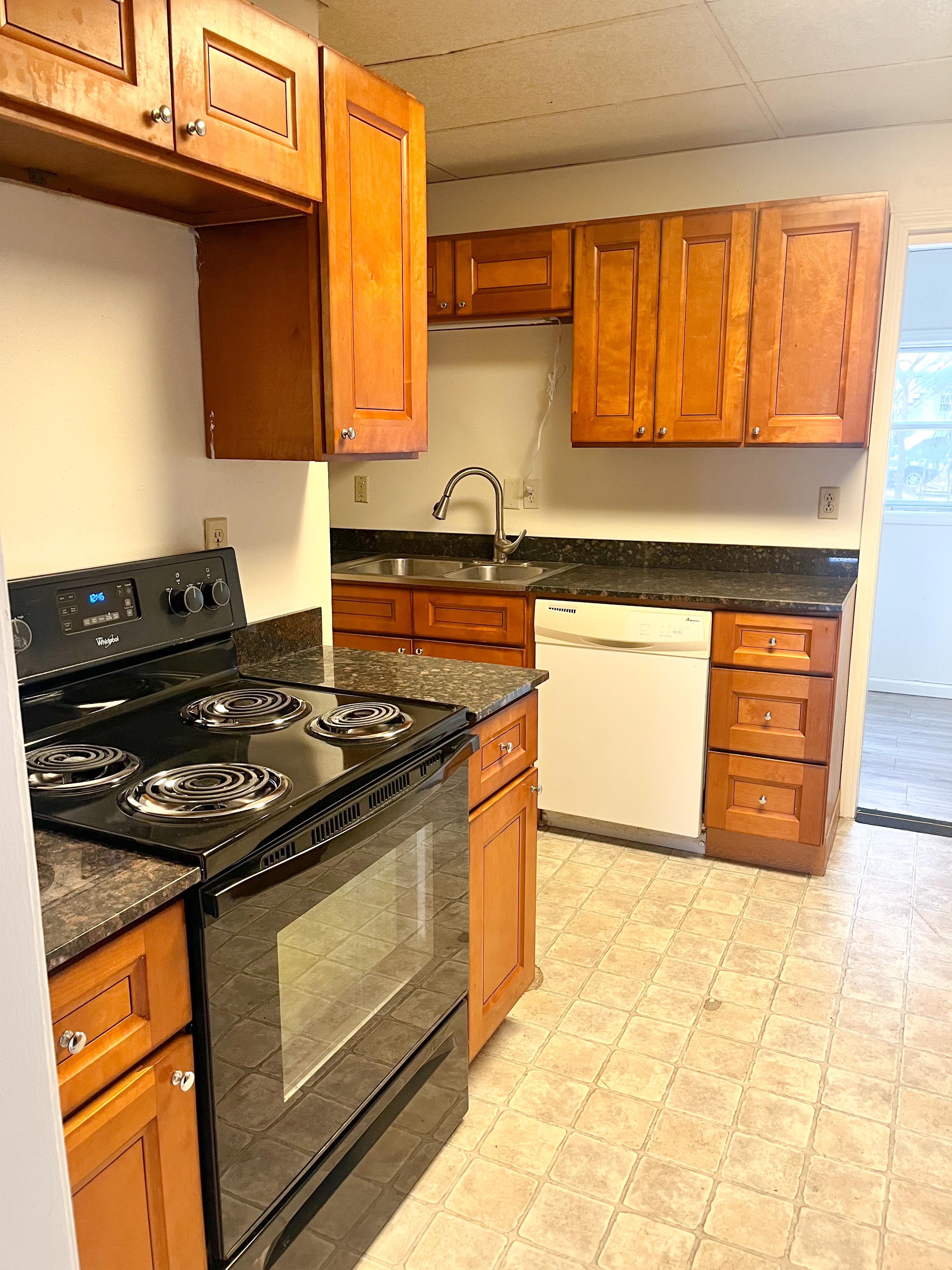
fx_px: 953
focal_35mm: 26
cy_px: 635
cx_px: 476
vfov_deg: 67.3
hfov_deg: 53.1
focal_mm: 5.1
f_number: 1.6
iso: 320
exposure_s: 1/60
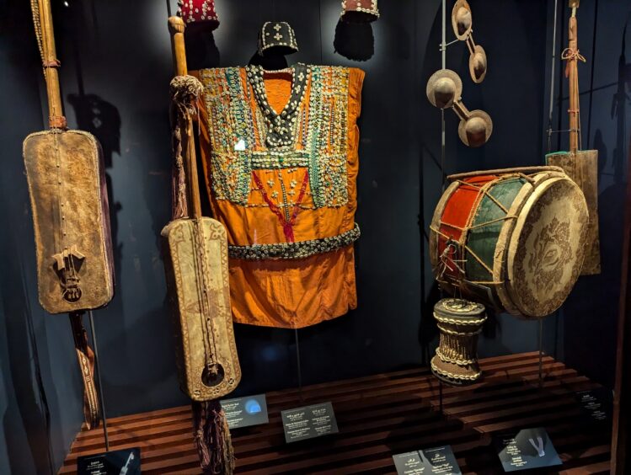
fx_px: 438
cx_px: 316
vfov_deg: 56.9
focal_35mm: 24
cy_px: 238
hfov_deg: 71.5
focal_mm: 6.81
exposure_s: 1/78.3
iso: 898
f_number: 1.85
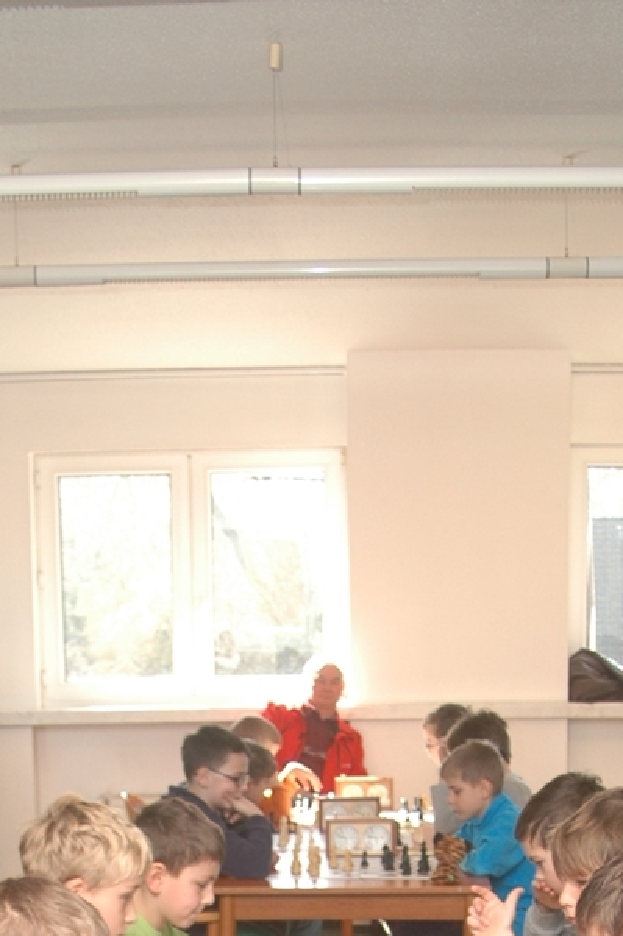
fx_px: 1872
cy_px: 1112
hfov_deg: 18.9
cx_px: 292
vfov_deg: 25.4
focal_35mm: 72
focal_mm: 18
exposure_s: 1/60
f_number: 4
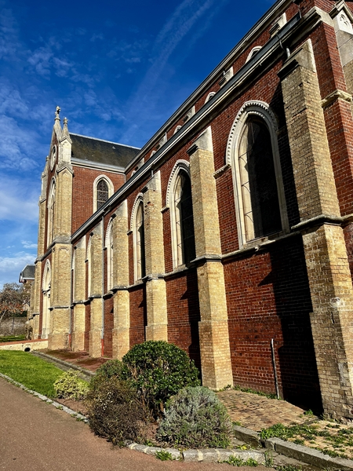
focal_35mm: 26
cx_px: 176
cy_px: 236
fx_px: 354
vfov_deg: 67.3
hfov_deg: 53.1
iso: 50
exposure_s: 1/4016
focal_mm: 5.1
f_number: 1.6
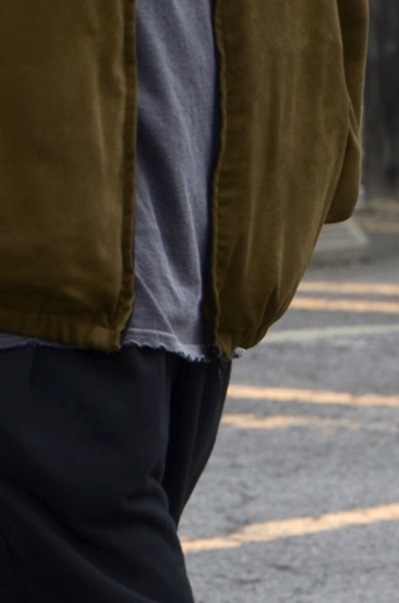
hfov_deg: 2.7
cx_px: 273
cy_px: 776
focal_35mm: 516
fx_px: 8615
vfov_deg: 4.0
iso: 160
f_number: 6.3
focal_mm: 110
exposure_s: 1/800
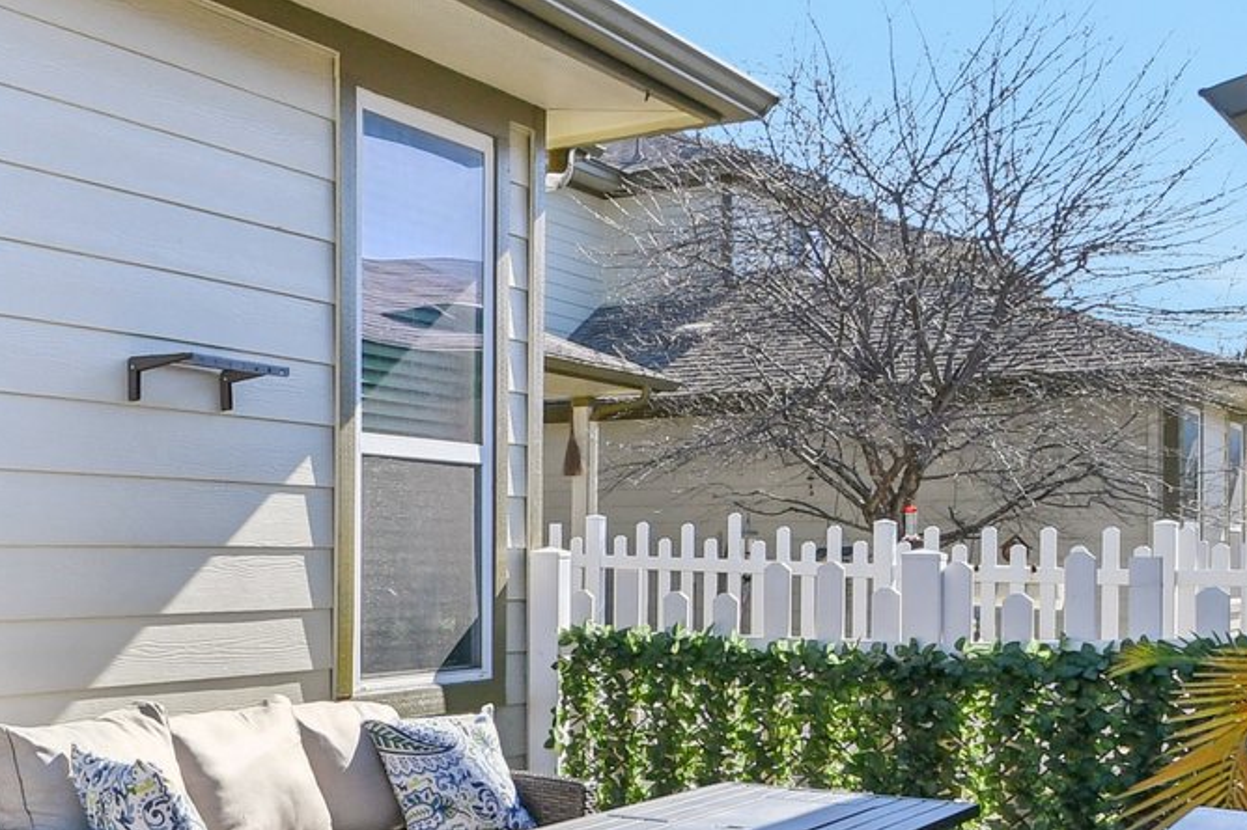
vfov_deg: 29.2
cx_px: -39
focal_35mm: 46
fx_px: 1593
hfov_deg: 37.5
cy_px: 495
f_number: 8
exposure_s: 1/400
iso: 400
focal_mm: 10
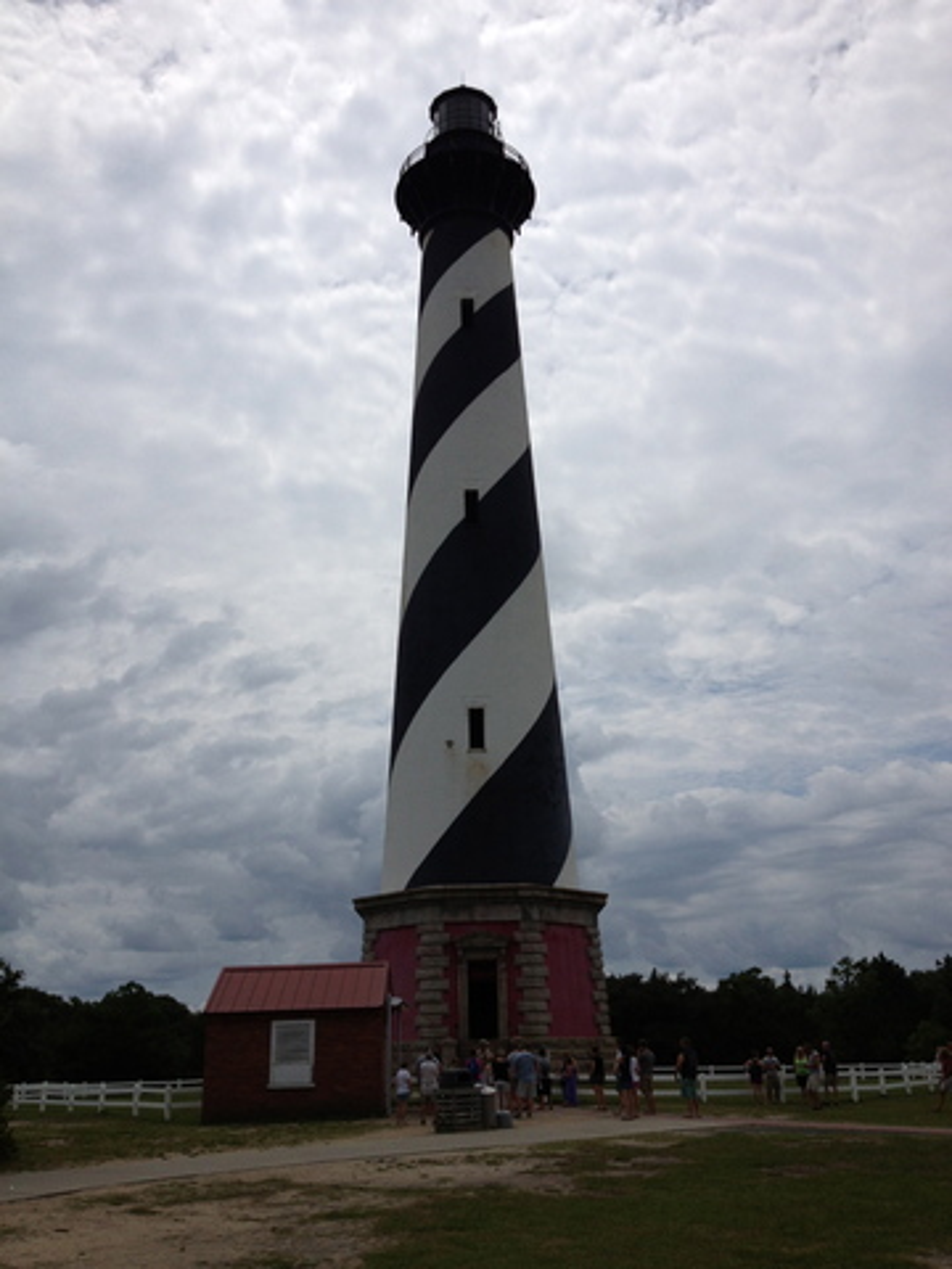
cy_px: 634
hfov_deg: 40.7
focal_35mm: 35
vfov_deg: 52.6
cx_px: 476
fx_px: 1283
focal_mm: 4.28
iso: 50
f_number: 2.4
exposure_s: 1/7937
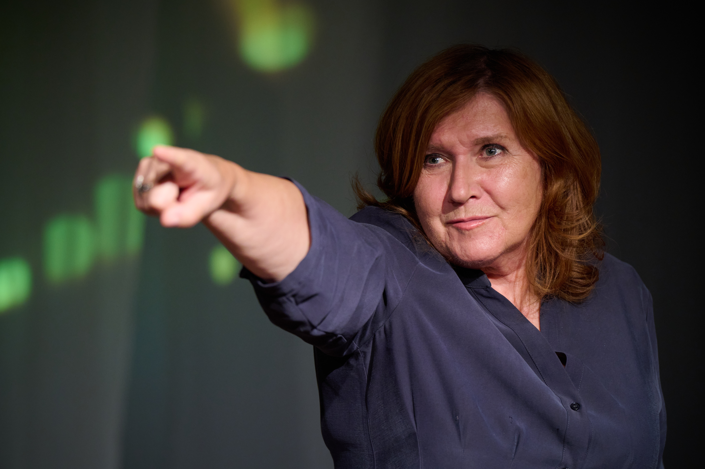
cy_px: 234
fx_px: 2544
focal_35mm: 130
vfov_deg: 10.5
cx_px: 352
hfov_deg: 15.8
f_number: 4
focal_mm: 130
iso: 2500
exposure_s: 1/50
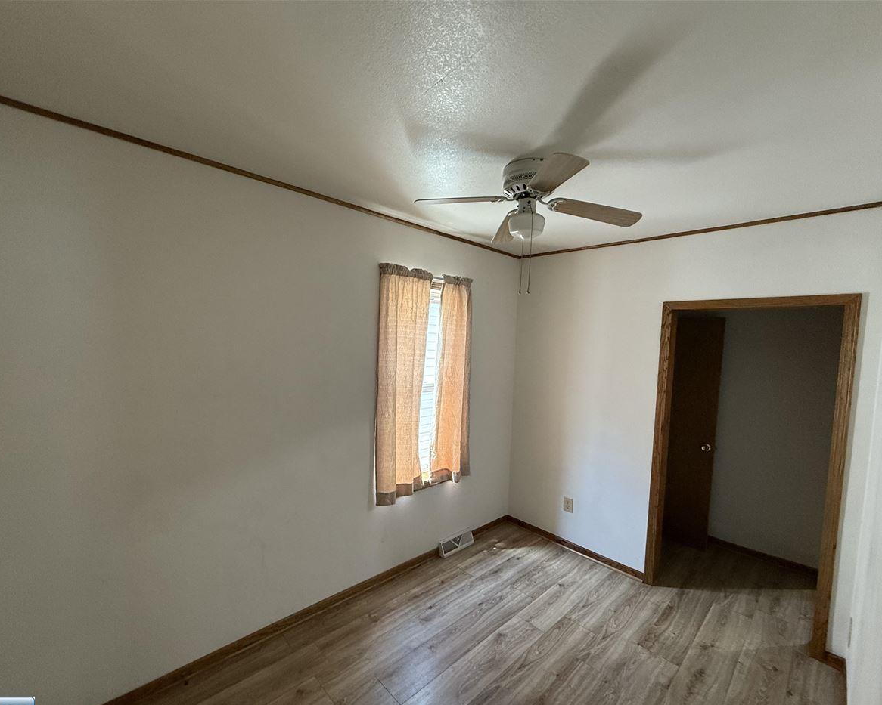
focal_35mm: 15
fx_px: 392
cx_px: 416
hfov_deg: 96.7
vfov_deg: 84.0
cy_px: 362
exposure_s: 1/75
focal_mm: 2.22
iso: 320
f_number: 2.2
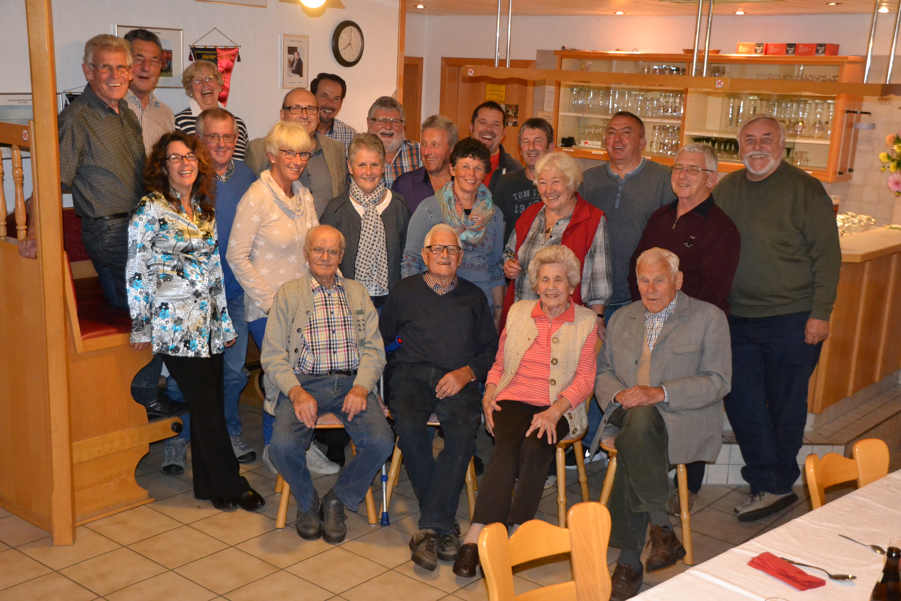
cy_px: 300
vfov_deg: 33.0
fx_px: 1014
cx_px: 450
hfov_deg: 47.9
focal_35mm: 40
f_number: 3.8
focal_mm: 27
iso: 3200
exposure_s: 1/60
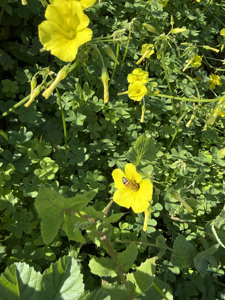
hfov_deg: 56.8
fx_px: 208
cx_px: 112
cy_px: 150
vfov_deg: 71.6
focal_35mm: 24
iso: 50
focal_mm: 2.22
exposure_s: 1/1190
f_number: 2.2
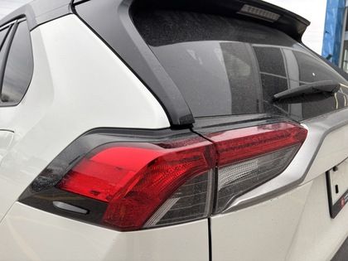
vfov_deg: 53.1
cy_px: 130
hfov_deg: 67.3
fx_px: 261
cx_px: 174
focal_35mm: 26
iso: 50
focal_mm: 5.96
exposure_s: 1/525
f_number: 1.6
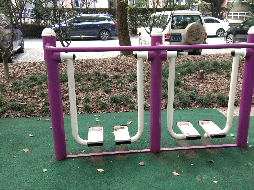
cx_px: 141
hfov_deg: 46.7
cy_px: 95
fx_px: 294
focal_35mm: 40
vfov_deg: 36.0
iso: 200
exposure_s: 1/33.3
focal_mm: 3.69
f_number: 2.2
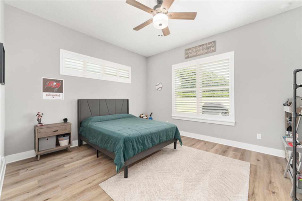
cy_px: 100
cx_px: 151
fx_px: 117
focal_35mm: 14
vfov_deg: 81.1
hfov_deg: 104.3
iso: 400
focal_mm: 14
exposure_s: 1/5
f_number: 8
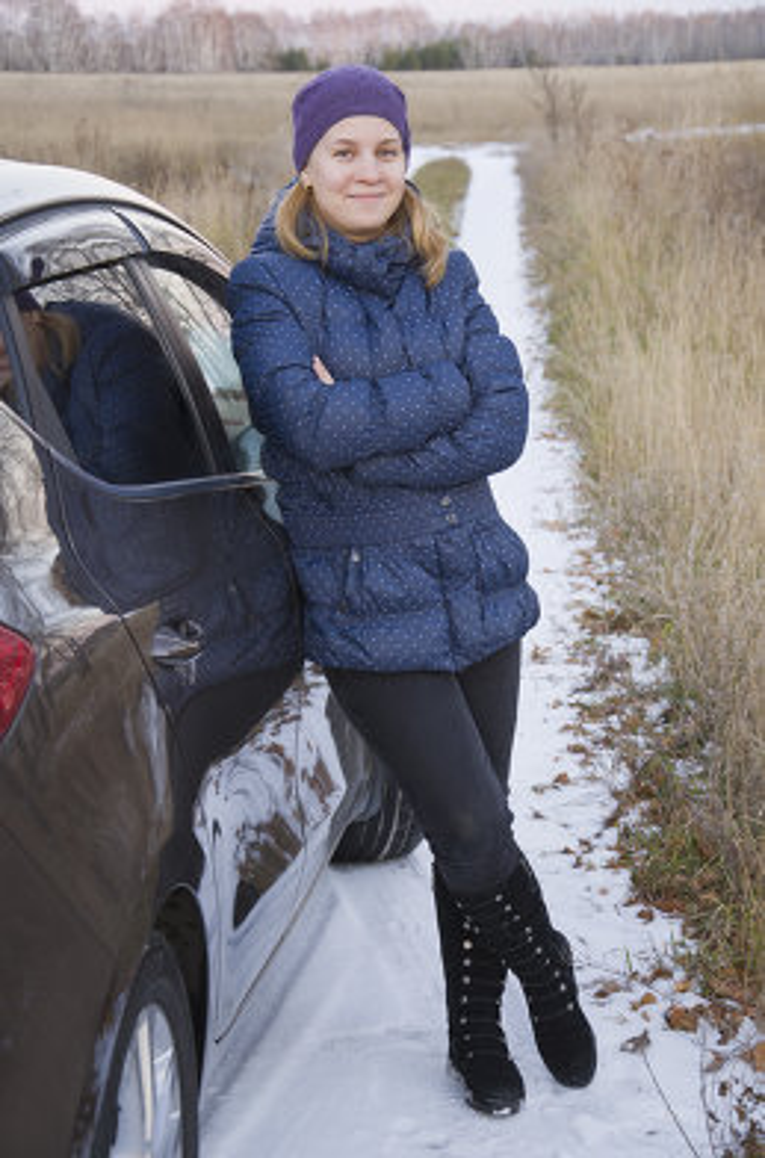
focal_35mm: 87
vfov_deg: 23.4
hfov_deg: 15.6
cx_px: 382
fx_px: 2790
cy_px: 579
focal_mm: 58
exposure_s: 1/13
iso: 200
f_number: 5
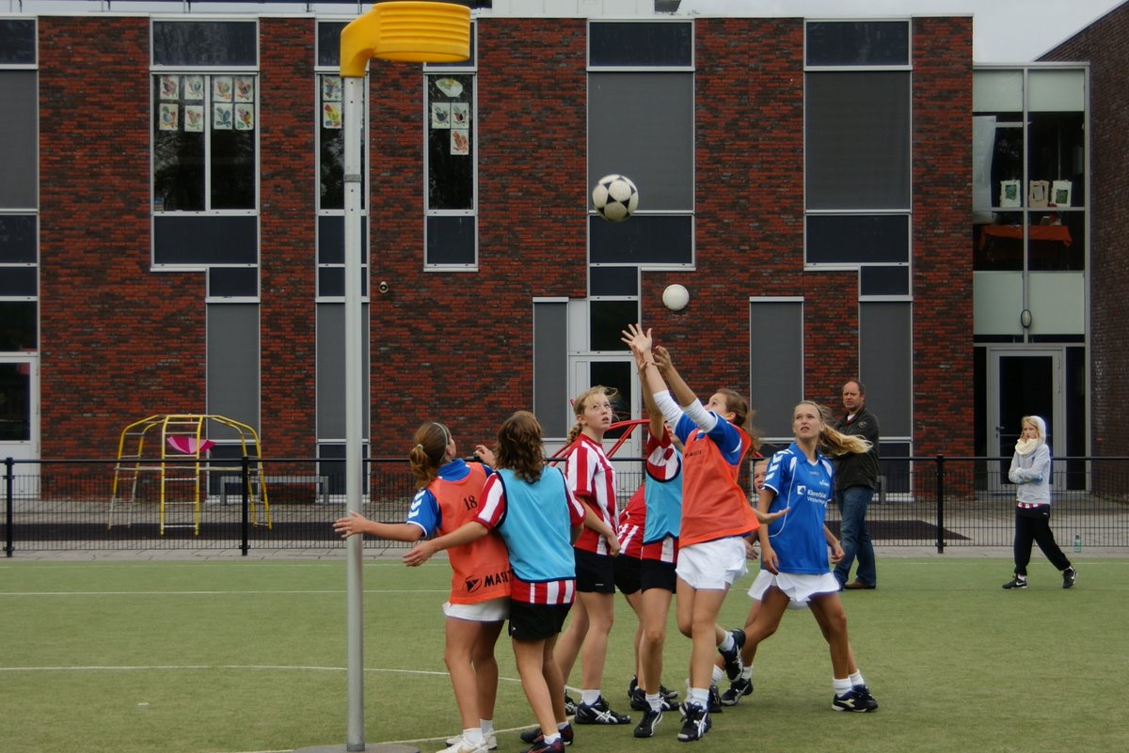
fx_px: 1647
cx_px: 564
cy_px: 376
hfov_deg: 37.8
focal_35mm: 52
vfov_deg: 25.8
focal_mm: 35
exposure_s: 1/320
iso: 100
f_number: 4.5
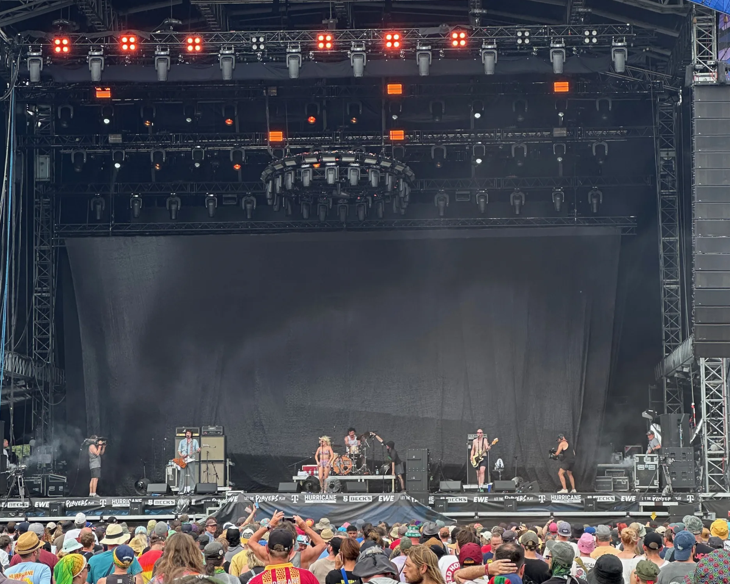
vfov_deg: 14.9
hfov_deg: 18.6
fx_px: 2225
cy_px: 230
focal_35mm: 103
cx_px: 362
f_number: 2.8
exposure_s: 1/292
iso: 32
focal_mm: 9
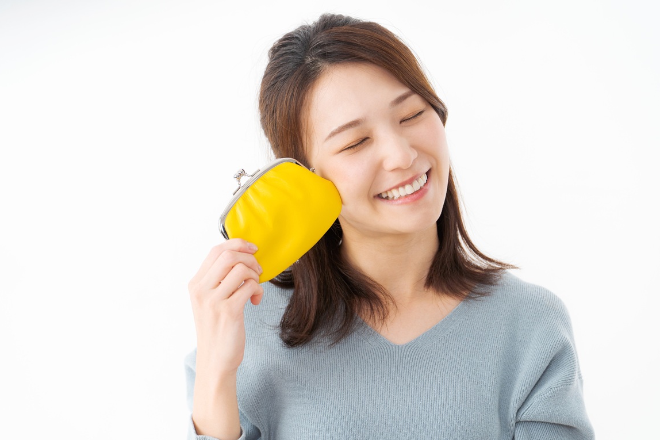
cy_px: 218
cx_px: 328
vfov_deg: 9.5
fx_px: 2658
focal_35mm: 145
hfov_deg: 14.2
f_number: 4
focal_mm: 130
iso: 320
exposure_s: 1/200
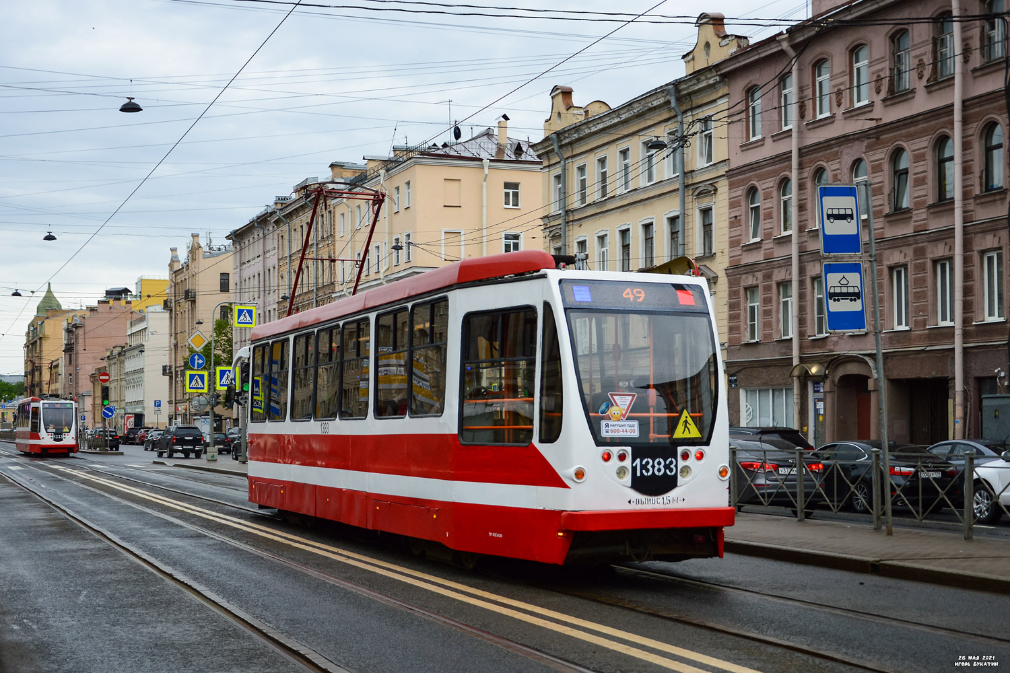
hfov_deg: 41.1
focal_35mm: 48
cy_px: 336
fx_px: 1347
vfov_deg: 28.1
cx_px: 505
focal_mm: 32
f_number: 5
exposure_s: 1/400
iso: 400
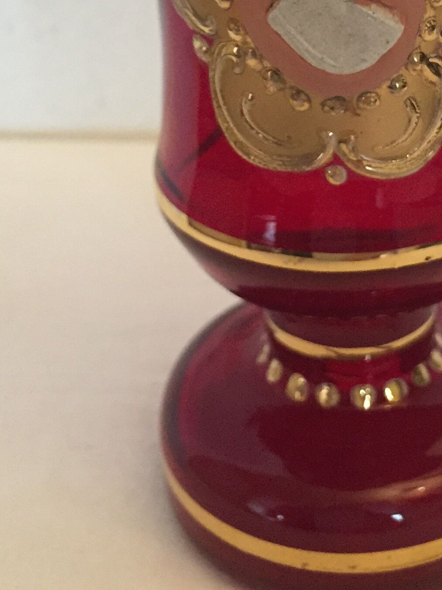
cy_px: 56
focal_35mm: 70
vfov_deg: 26.8
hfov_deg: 20.8
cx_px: 353
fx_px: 1192
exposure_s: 1/24
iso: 250
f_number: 2.2
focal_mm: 4.15
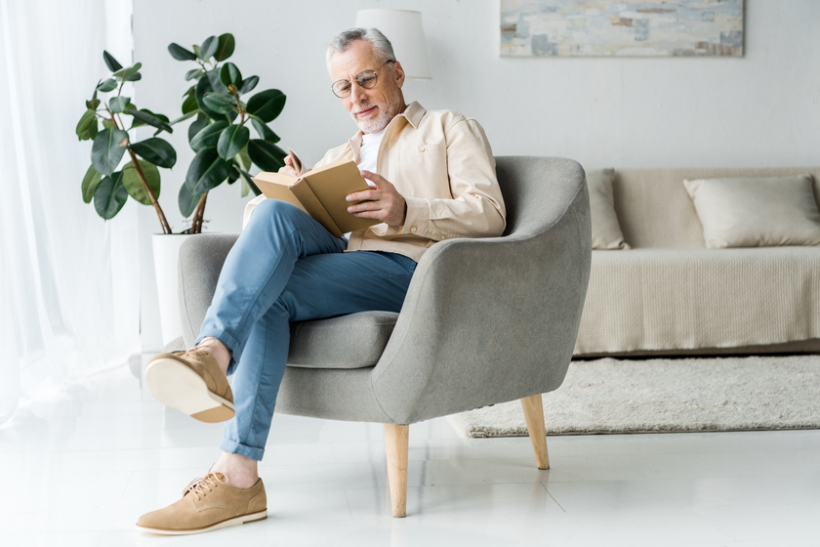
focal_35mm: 56
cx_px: 410
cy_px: 274
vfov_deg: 24.2
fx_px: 1275
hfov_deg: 35.6
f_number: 3.5
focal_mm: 56
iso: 250
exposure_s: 1/200
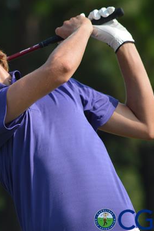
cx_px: 2
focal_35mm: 679
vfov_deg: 3.0
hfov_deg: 2.0
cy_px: 116
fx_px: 4353
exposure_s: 1/1000
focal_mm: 300
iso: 400
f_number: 5.6
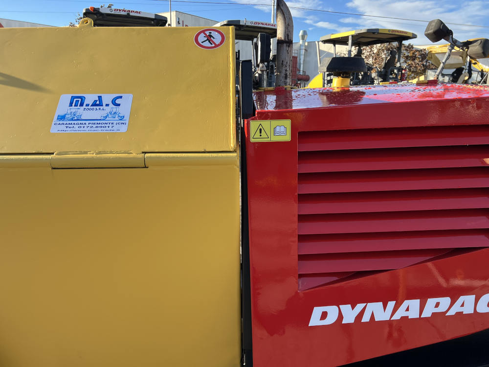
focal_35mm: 26
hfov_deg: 67.3
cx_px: 244
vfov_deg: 53.1
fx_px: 367
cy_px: 184
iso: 50
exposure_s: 1/932
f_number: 1.5
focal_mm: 5.7
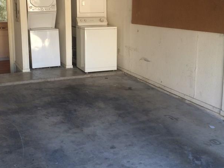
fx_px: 317
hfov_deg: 38.9
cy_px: 58
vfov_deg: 29.5
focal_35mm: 49
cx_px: 104
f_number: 2.2
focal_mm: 4.15
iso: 40
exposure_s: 1/40
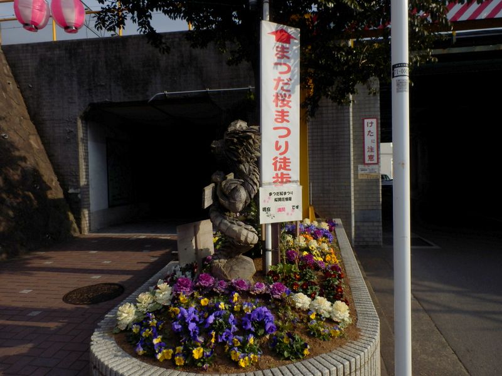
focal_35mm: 24
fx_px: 348
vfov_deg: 56.8
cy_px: 188
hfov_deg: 71.6
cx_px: 251
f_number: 7.9
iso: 80
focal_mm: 4.2
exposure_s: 1/200
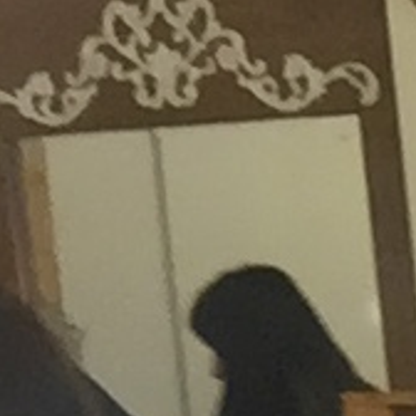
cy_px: 1164
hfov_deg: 7.4
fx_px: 2842
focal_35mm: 209
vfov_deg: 7.5
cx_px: 1223
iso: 64
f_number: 2.2
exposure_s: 1/30
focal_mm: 2.65
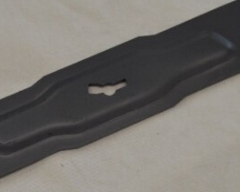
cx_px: 85
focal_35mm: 134
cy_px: 106
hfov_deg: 14.3
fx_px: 953
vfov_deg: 11.5
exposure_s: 1/80
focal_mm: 35
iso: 400
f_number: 4.5
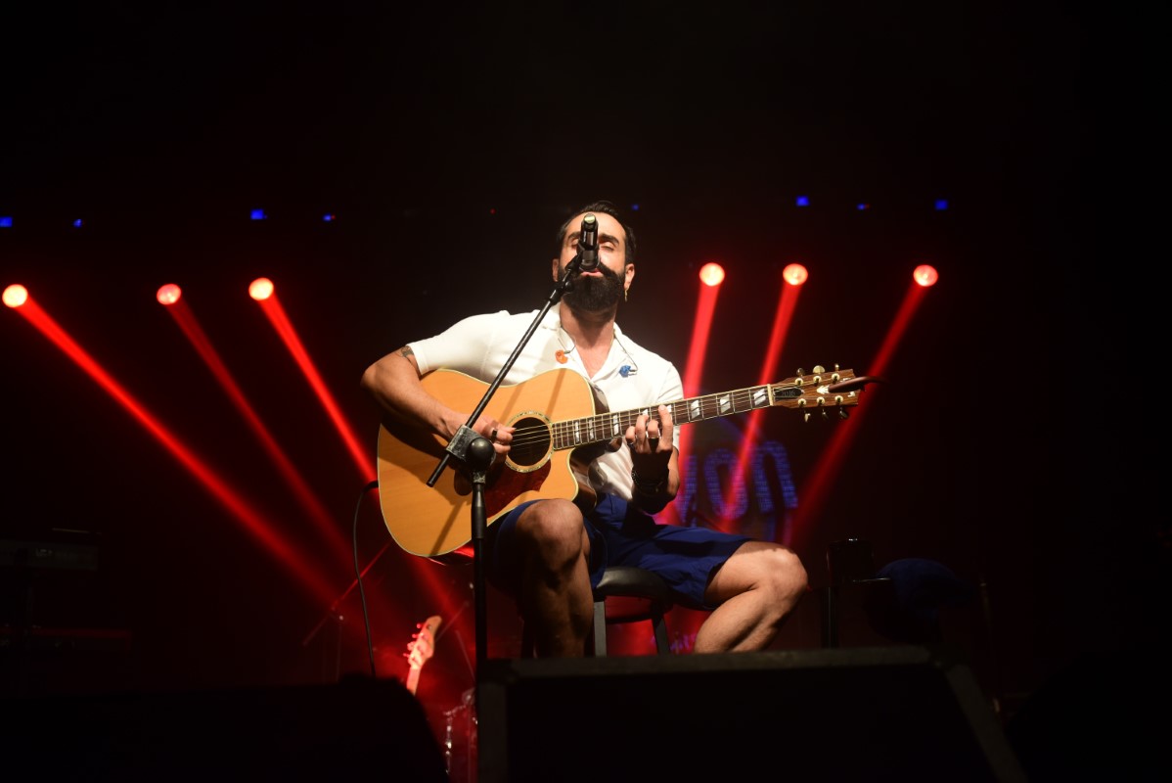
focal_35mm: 38
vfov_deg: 35.1
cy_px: 392
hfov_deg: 50.7
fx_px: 1238
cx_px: 586
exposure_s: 1/200
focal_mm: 38
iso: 1250
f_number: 3.2
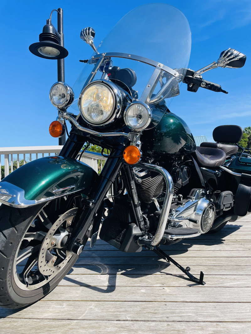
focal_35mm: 26
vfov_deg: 67.3
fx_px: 251
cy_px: 167
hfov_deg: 53.1
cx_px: 126
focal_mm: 4.2
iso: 32
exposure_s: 1/2132
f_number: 1.6
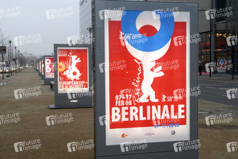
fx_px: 348
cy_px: 80
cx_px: 119
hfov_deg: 37.8
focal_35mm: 52
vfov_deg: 25.8
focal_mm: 35
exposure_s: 1/125
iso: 800
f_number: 4.5
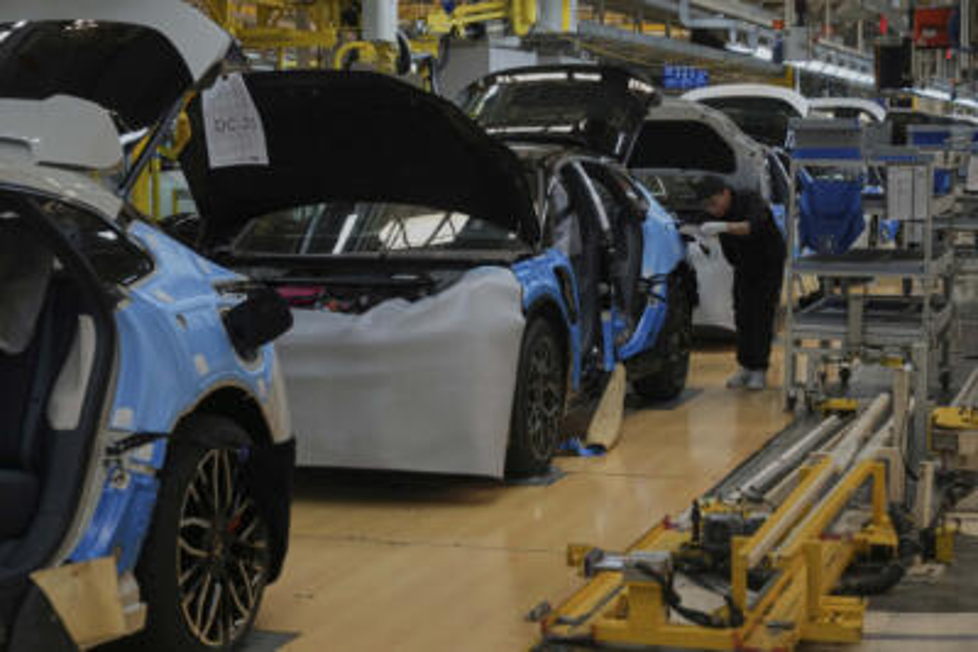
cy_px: 326
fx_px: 1902
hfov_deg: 28.8
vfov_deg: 19.5
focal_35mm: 70
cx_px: 489
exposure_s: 1/320
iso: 1250
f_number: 4.5
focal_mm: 70
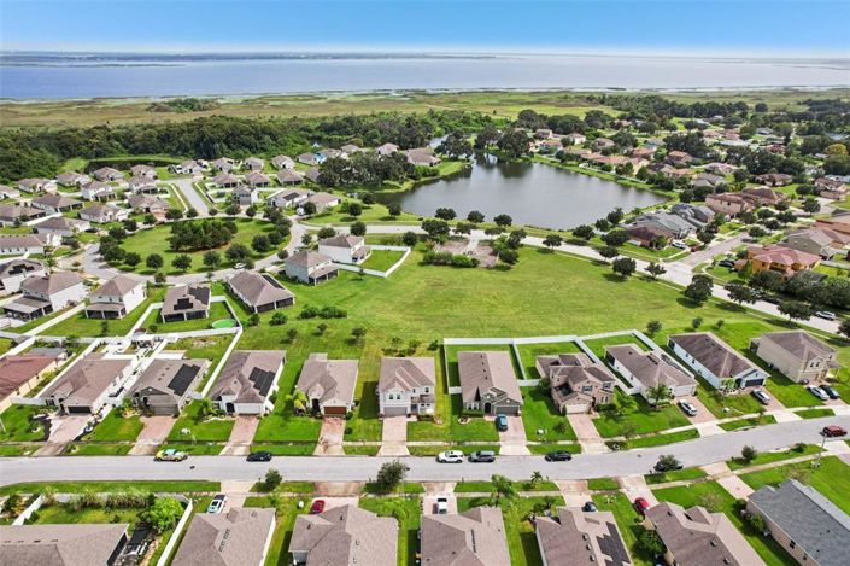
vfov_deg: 57.2
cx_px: 425
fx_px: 519
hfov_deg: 78.6
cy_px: 283
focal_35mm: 22
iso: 100
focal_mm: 8.4
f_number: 2.8
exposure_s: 1/1500
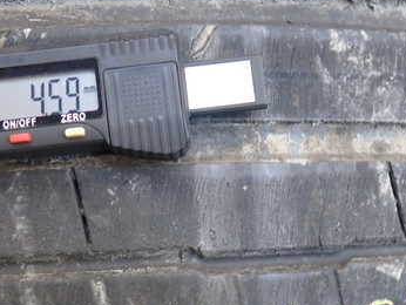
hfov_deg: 36.8
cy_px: 190
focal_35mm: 52
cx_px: 202
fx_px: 610
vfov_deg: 28.0
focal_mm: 5.4
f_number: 2.3
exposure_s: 1/40
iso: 200
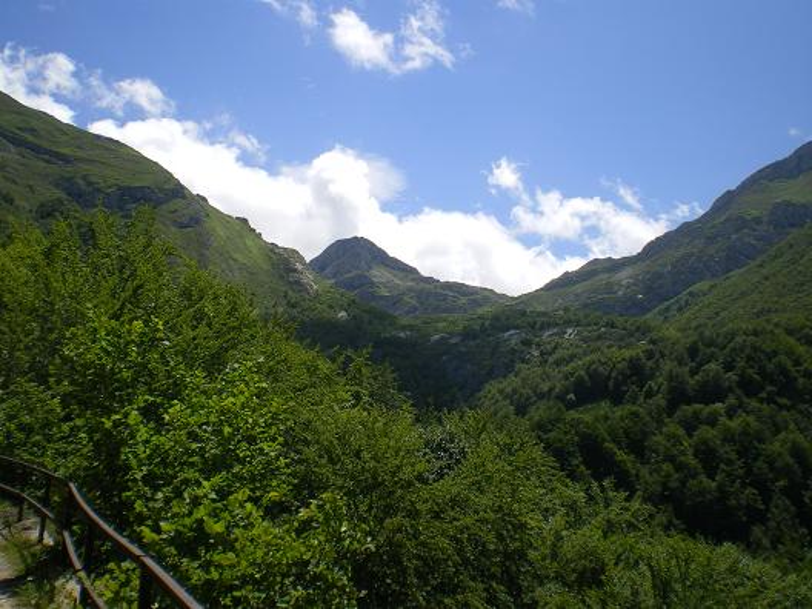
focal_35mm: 38
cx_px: 406
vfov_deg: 37.7
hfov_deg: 49.0
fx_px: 891
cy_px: 304
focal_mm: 6.3
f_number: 4.6
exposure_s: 1/500
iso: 64
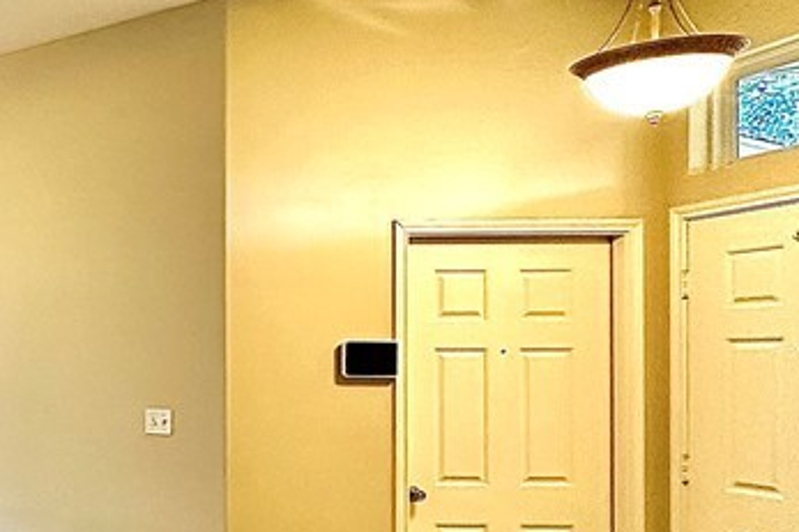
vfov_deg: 30.9
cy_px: 362
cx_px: -221
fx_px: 954
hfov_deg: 33.9
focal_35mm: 43
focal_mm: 2.22
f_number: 2.2
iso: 200
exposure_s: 1/60
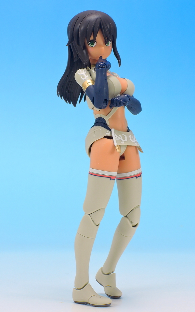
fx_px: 953
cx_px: 103
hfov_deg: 11.7
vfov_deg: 18.6
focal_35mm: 112
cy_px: 155
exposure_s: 1
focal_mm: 22.4
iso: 80
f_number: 7.3
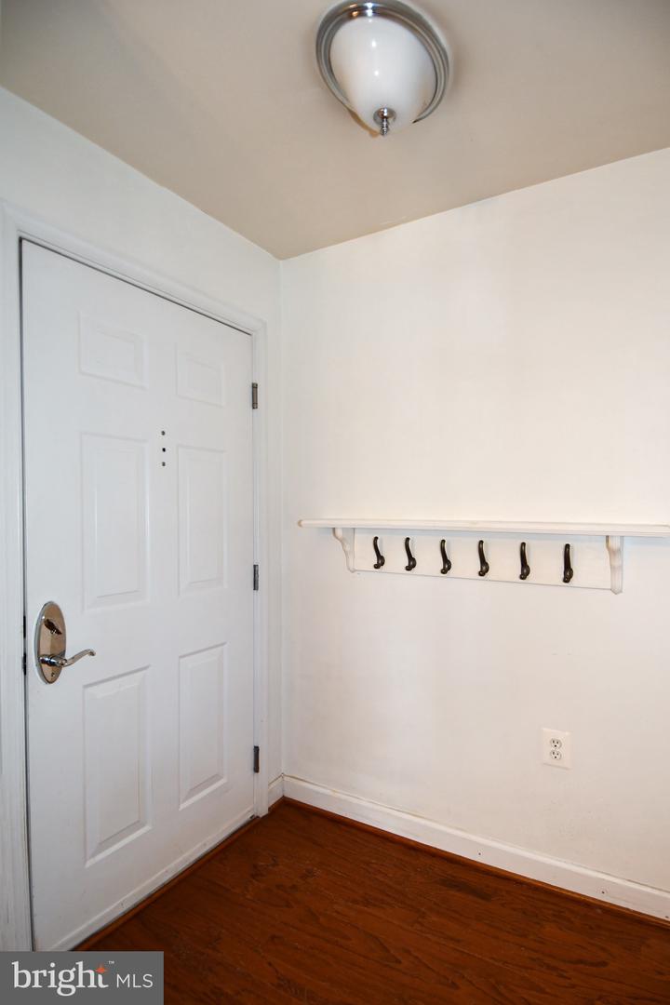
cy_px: 502
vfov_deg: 90.0
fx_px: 502
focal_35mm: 18
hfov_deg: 67.4
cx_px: 335
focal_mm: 12
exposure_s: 1/60
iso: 450
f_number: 4
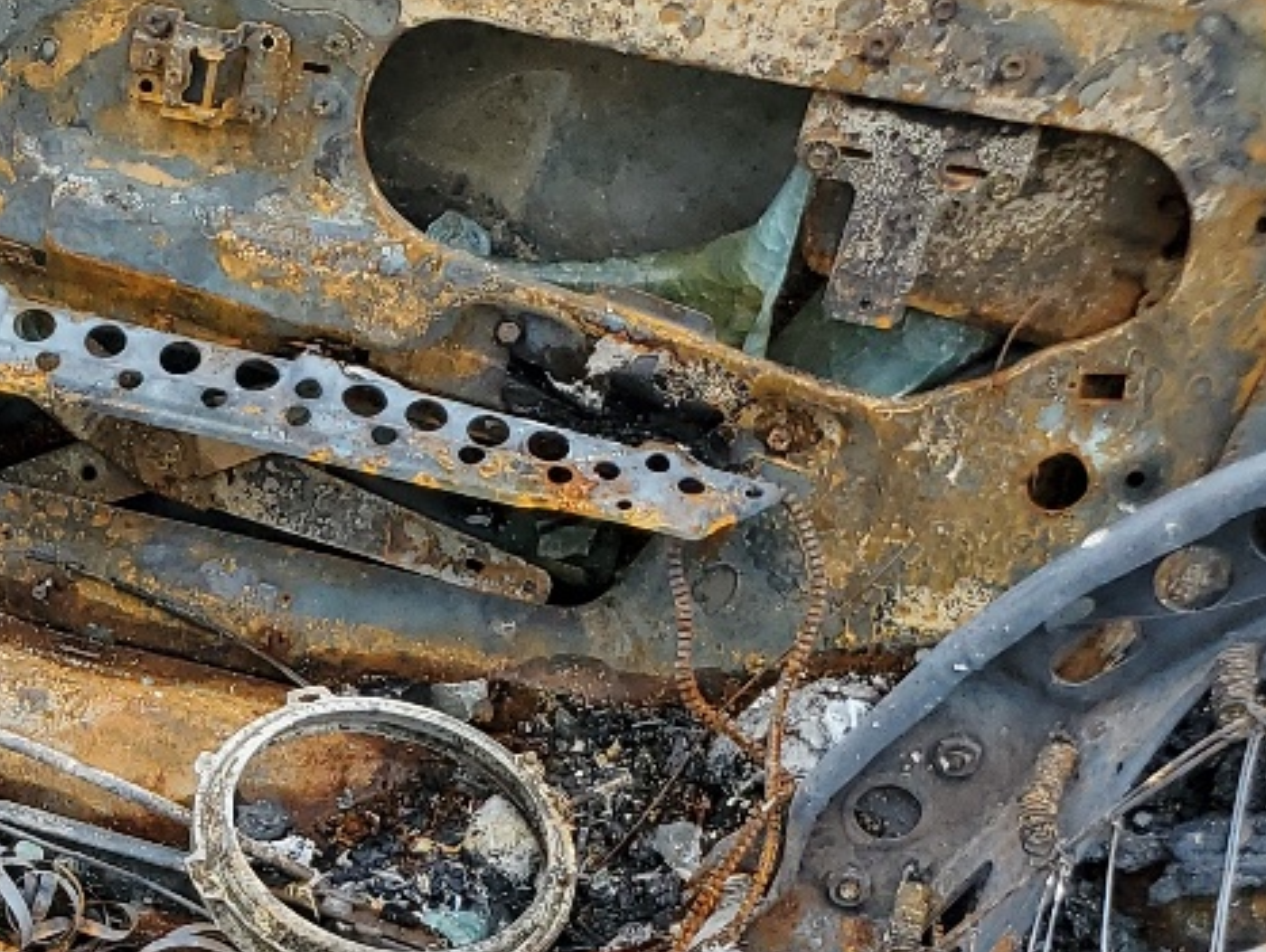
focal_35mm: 89
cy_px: 1248
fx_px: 3257
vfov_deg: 15.8
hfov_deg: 19.4
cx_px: -583
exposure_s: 1/500
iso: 50
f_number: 1.5
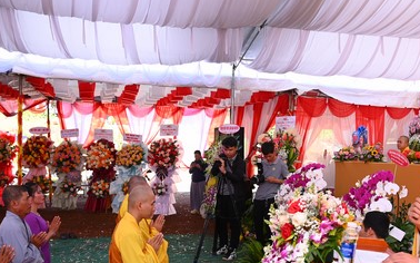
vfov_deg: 30.3
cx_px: 281
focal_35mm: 42
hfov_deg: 46.4
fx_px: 481
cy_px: 174
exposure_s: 1/250
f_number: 4.5
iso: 500
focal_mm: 24
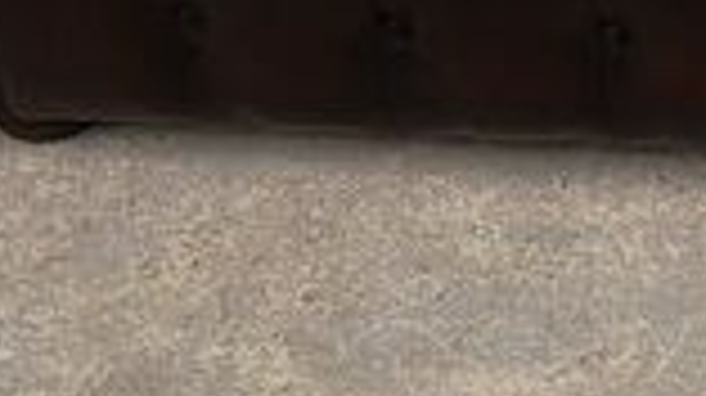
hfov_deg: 13.2
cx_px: 1187
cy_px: -495
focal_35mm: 150
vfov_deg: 7.6
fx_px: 2806
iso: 320
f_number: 1.8
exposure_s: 1/33.3
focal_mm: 5.58
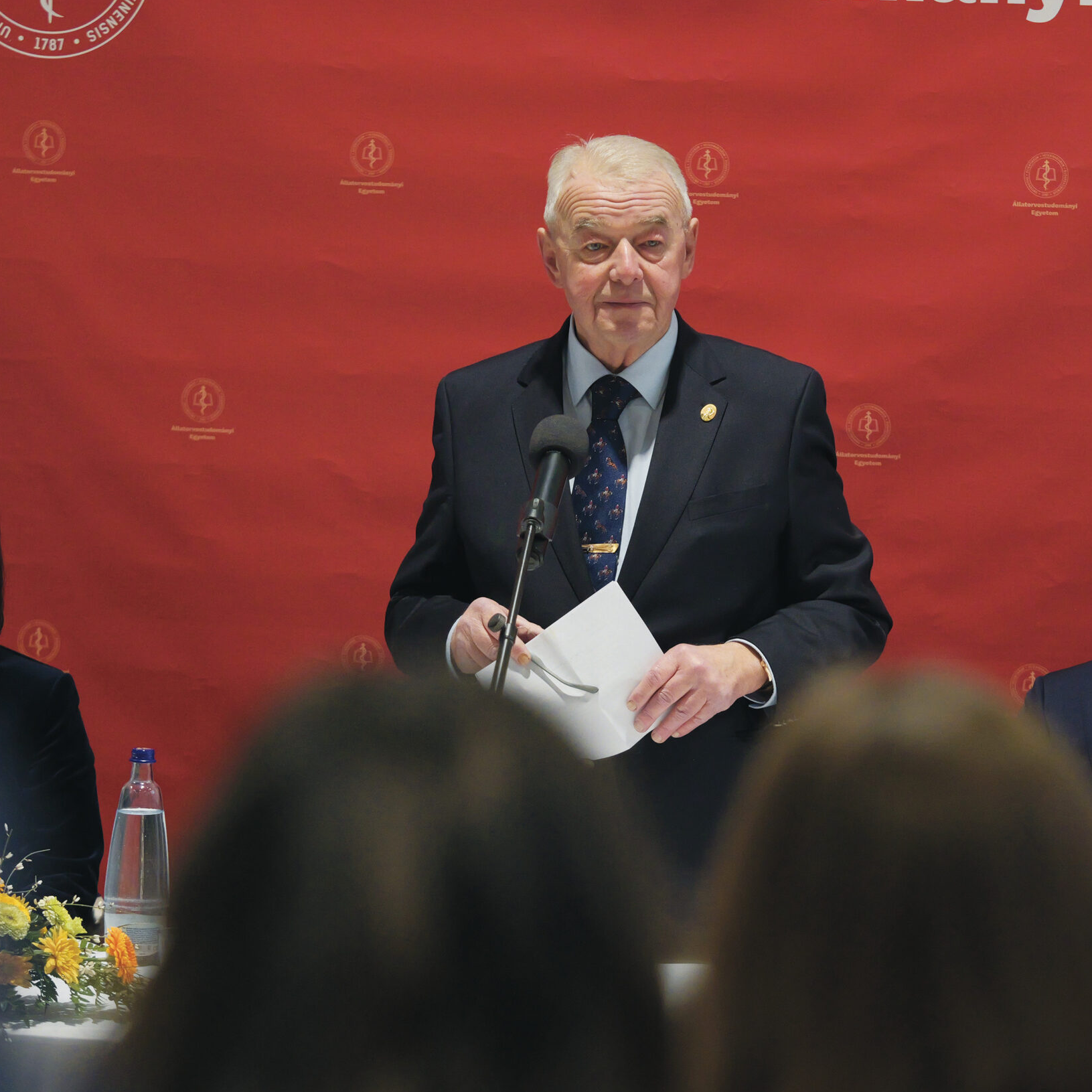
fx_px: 8423
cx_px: 527
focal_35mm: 236
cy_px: 641
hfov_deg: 7.4
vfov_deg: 7.4
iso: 1600
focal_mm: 85
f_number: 2.8
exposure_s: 1/400
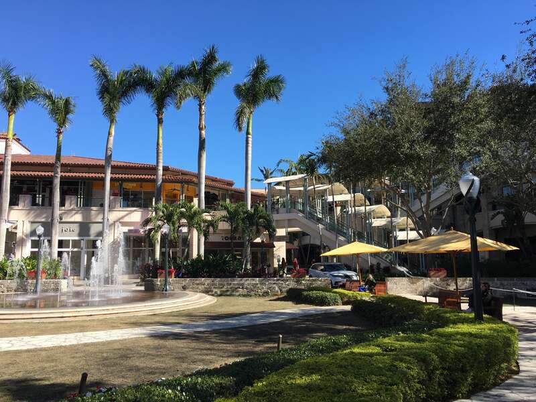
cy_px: 201
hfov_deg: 61.7
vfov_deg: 48.2
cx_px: 268
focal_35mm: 29
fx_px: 449
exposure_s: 1/855
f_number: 2.2
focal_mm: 4.15
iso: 25
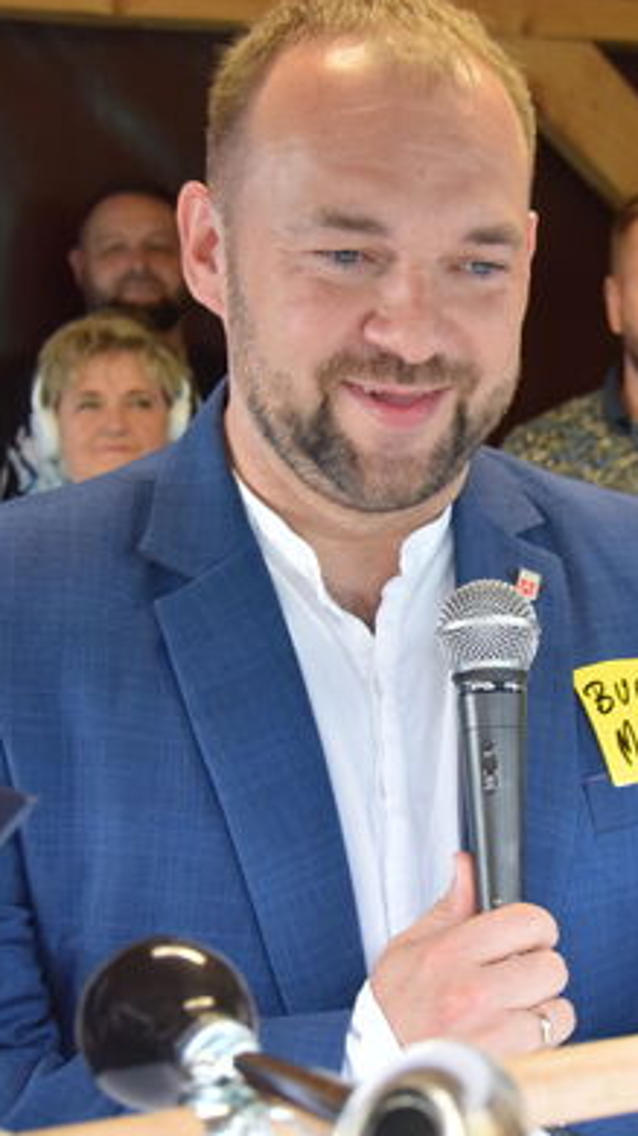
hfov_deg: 15.1
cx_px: 545
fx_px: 2379
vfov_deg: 26.9
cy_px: 580
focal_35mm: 79
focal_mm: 28
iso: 1100
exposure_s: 1/60
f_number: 4
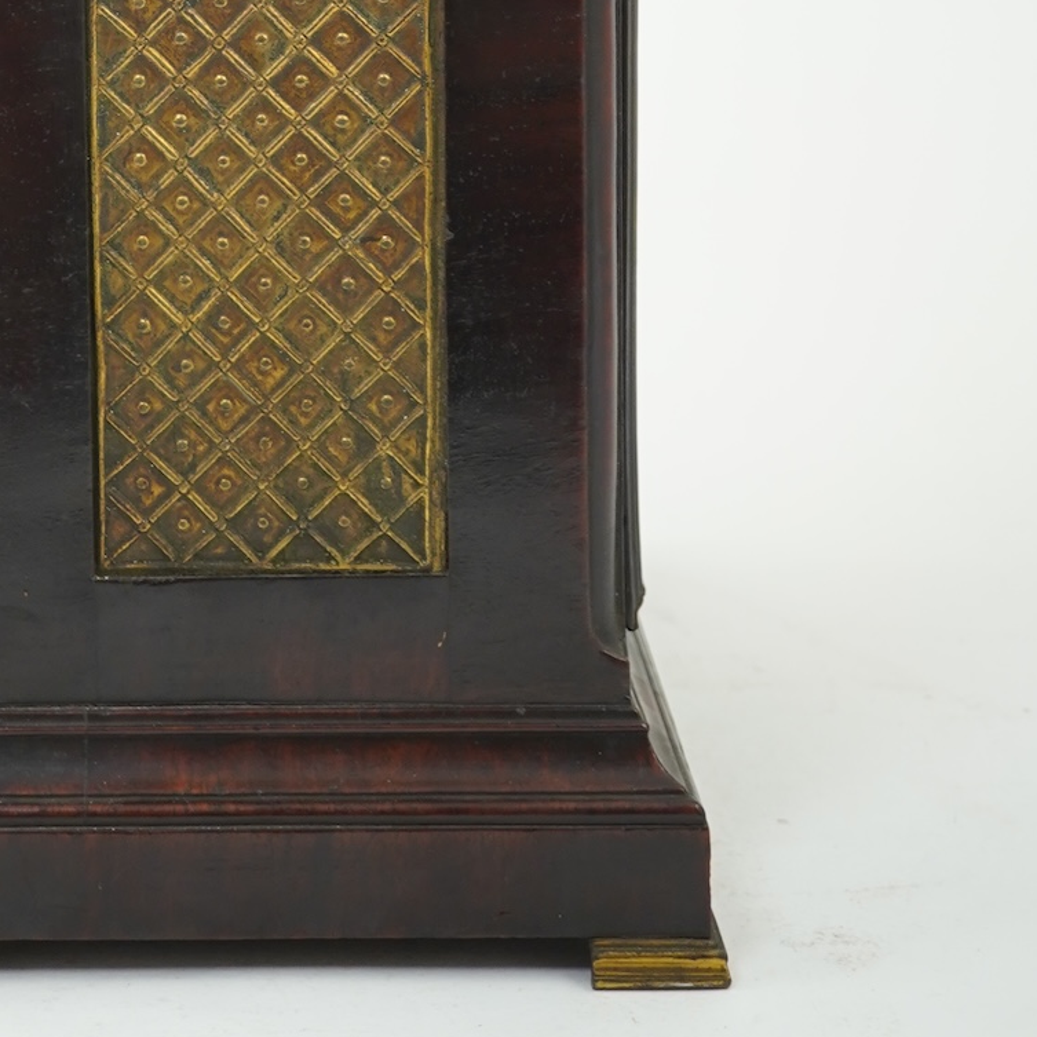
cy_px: -242
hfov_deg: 17.2
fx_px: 3389
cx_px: 196
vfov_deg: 16.6
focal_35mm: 100
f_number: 5
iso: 800
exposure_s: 1/100
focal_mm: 30
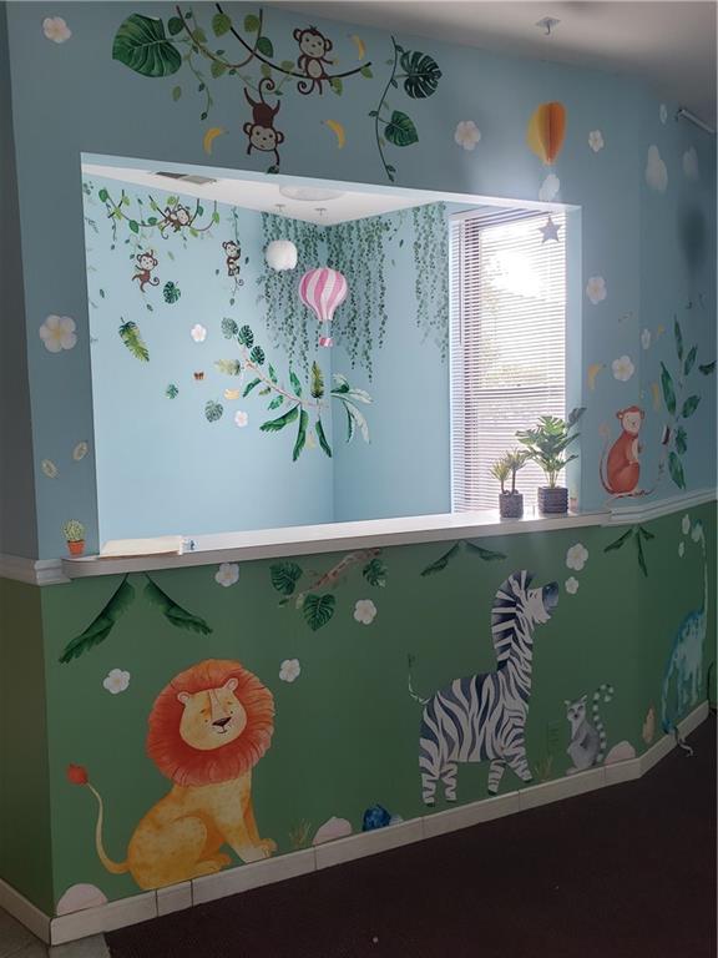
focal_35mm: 26
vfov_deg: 67.3
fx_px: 719
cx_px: 359
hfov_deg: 53.1
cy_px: 479
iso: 80
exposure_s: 1/39
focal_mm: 4.3
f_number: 2.4
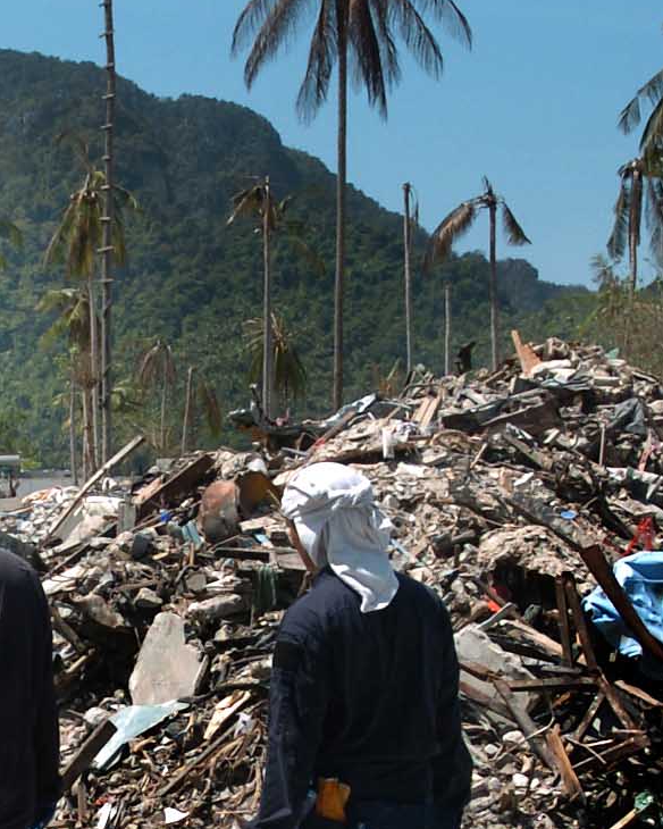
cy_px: 753
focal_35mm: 81
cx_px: 34
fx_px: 1976
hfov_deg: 18.6
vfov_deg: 23.1
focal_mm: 17
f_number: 6.3
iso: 200
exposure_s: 1/400
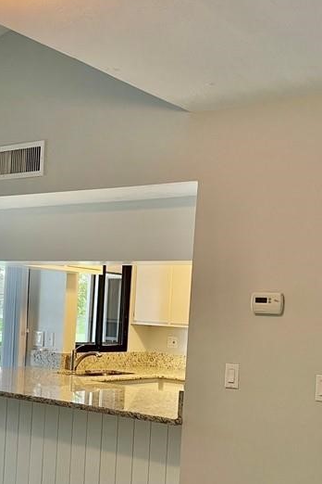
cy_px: 333
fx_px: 711
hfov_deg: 25.5
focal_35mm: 53
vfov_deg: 37.0
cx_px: 130
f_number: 1.6
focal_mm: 4.2
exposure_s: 1/60
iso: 100
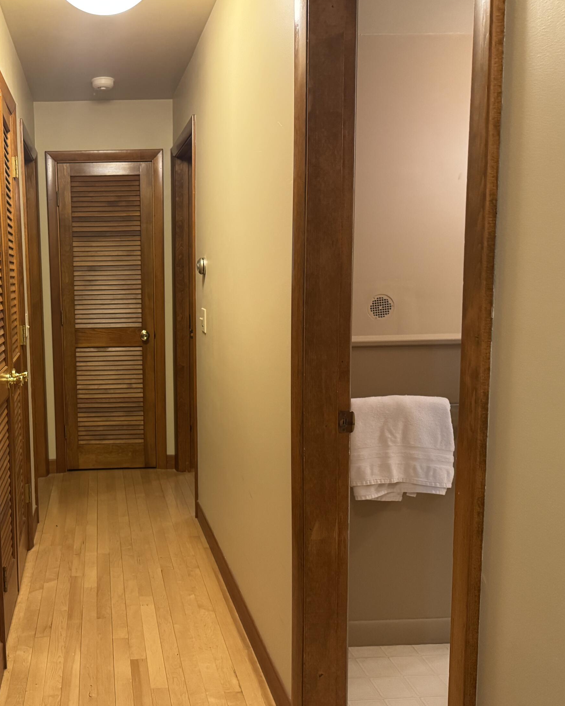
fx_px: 669
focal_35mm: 32
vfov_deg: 55.7
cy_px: 352
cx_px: 119
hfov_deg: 43.8
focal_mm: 6.76
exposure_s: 1/60
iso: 500
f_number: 1.78
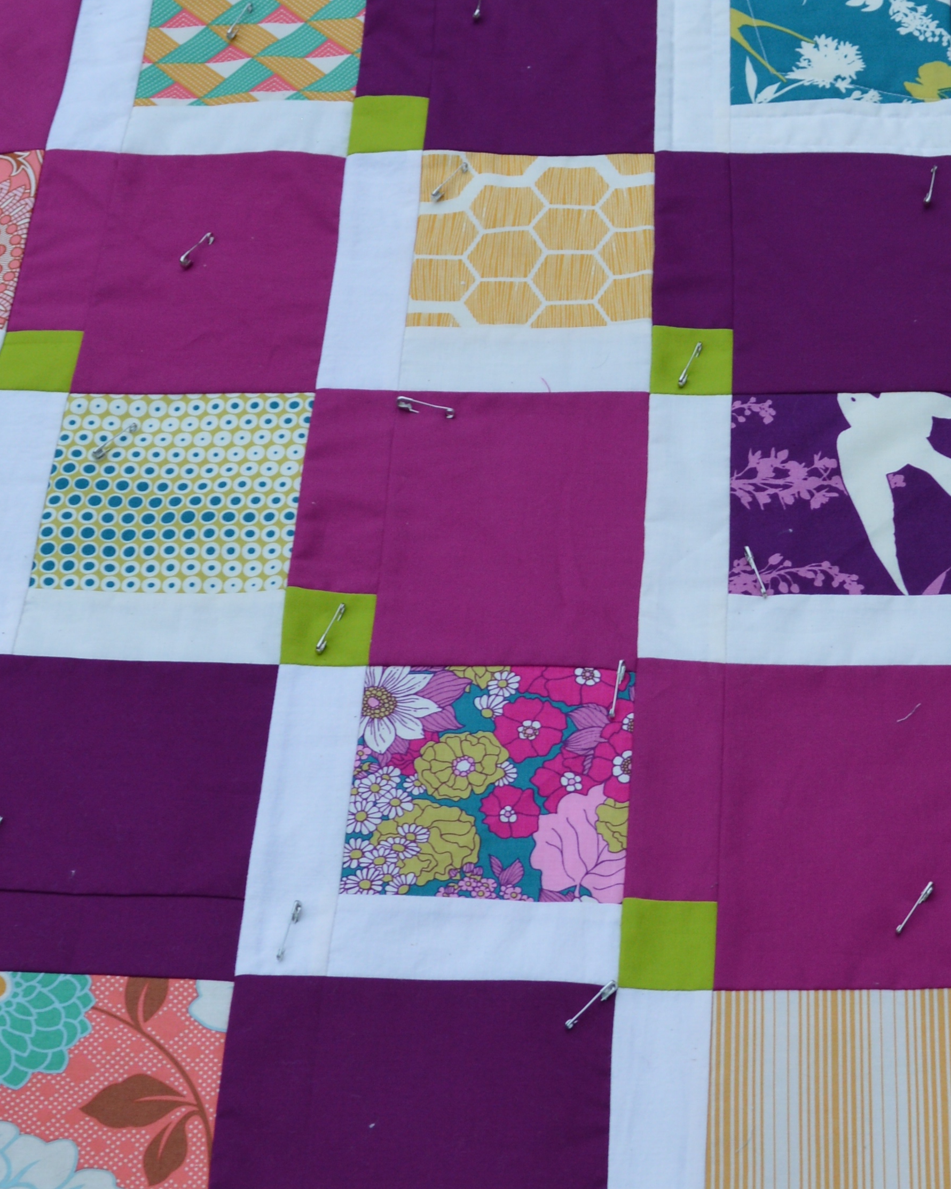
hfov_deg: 20.0
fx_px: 2674
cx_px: 699
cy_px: 676
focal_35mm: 76
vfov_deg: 25.0
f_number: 5.6
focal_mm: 20
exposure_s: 1/125
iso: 180
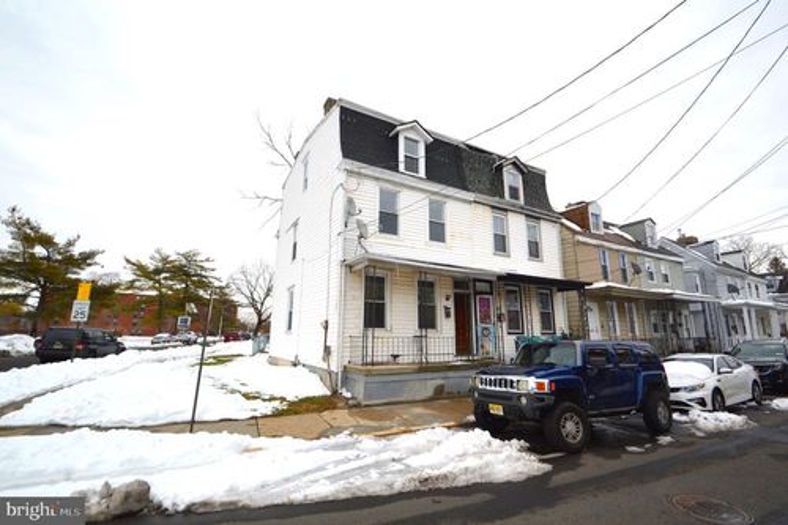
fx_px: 394
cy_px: 262
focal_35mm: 18
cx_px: 394
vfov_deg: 67.3
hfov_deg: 90.0
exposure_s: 1/160
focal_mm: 12
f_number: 6.3
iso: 100
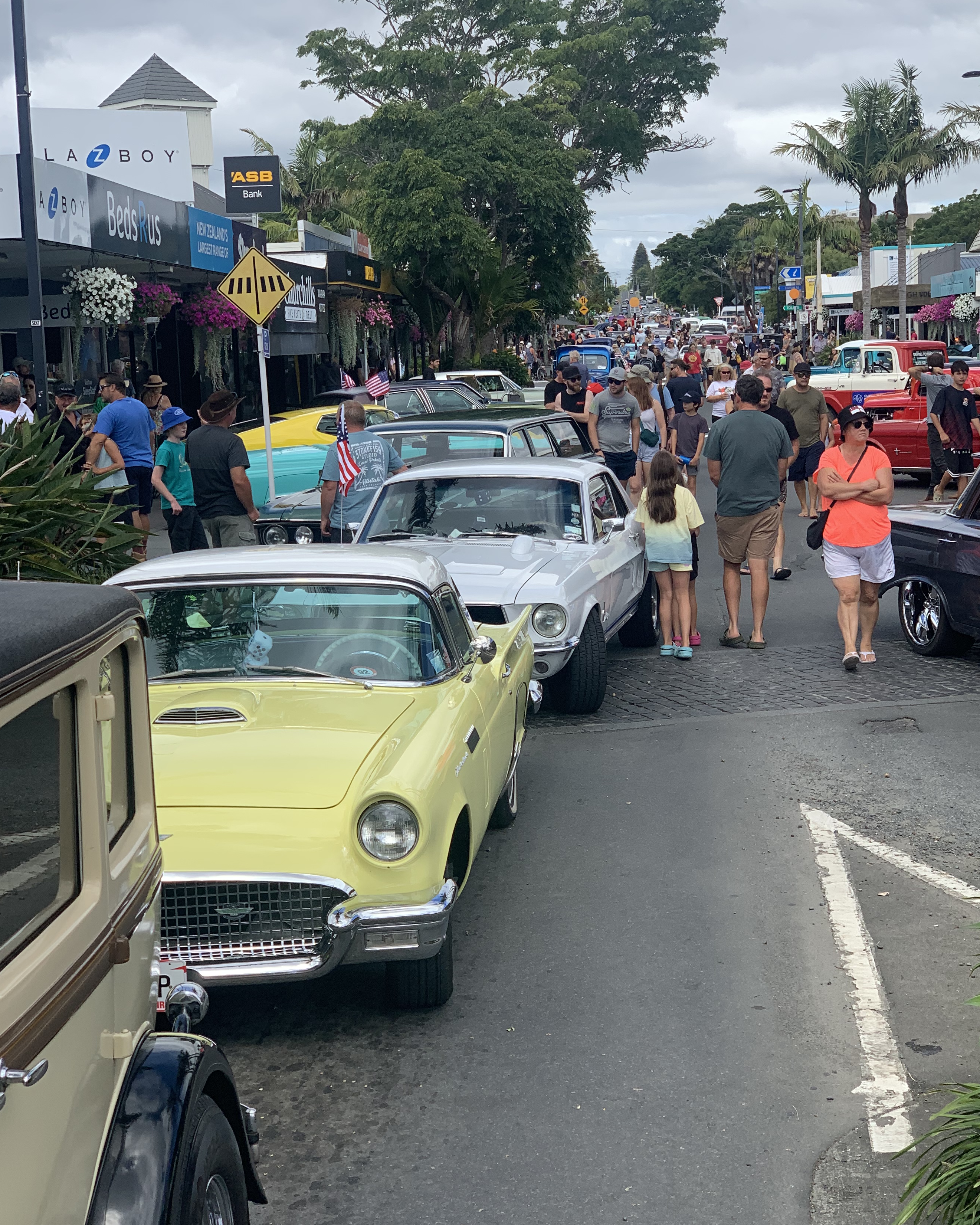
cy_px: 609
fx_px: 2248
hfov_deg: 24.6
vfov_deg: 30.5
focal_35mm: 62
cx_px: 539
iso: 16
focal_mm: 6
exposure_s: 1/737
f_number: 2.4
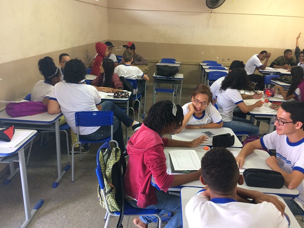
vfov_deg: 48.2
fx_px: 255
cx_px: 152
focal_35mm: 29
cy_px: 114
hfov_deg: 61.7
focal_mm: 4.15
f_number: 2.2
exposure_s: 1/30
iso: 100
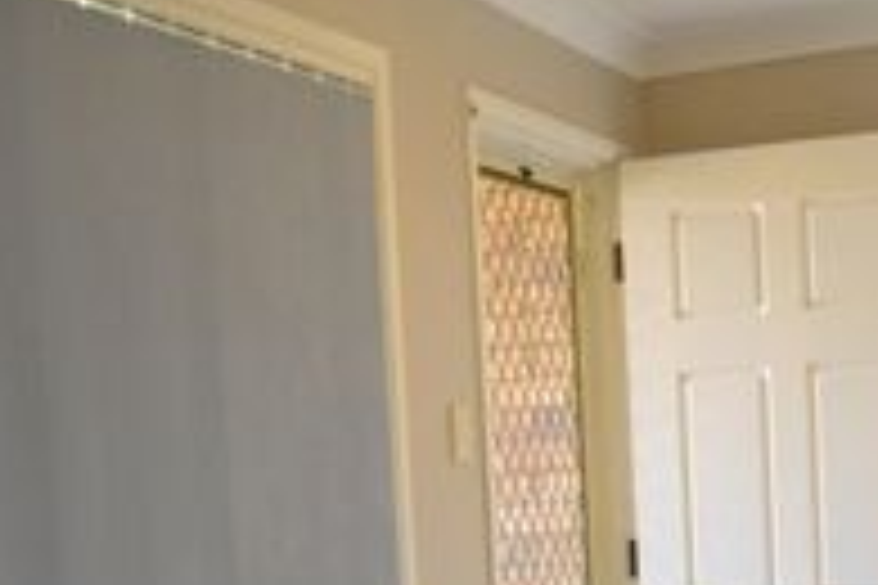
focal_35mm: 65
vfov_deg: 20.0
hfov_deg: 30.9
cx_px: 495
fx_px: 1585
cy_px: 632
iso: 3200
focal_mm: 18
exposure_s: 1/160
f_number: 3.5
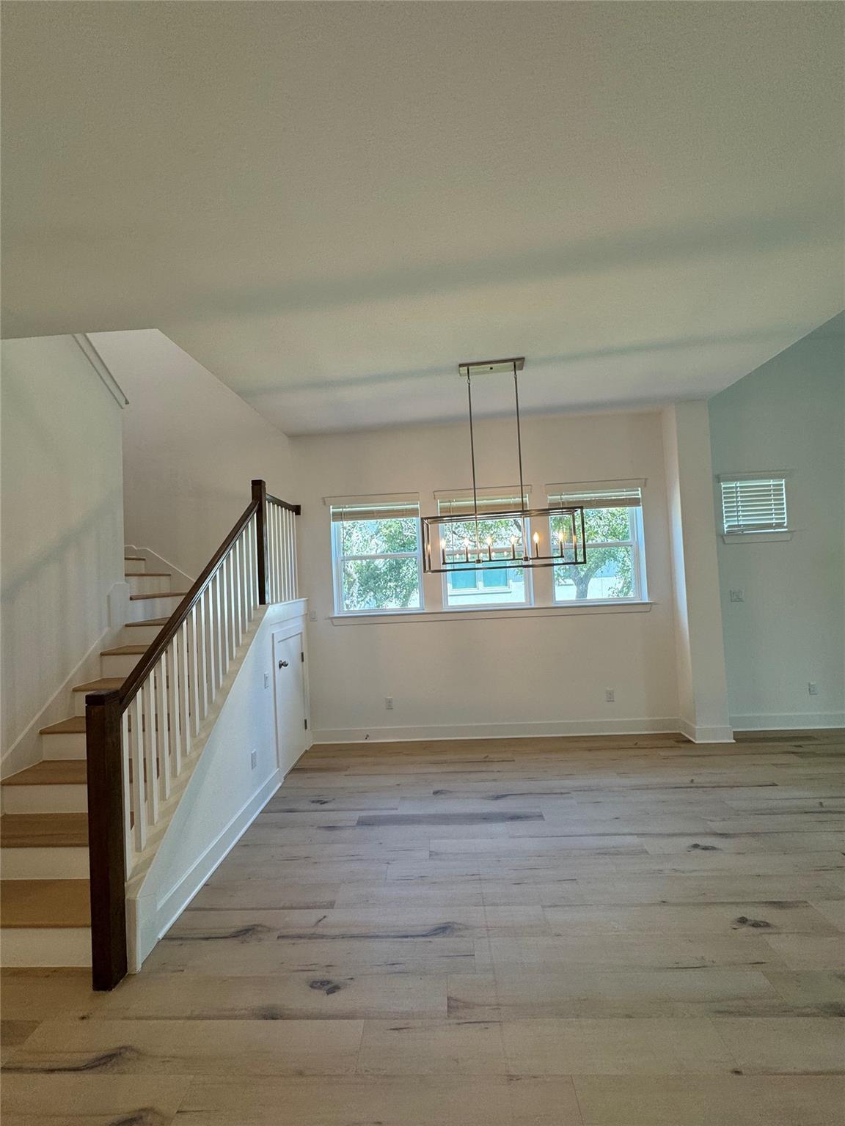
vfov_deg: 102.1
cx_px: 422
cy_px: 563
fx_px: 456
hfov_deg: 85.7
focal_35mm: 14
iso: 100
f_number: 2.2
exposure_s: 1/120
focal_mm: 2.22
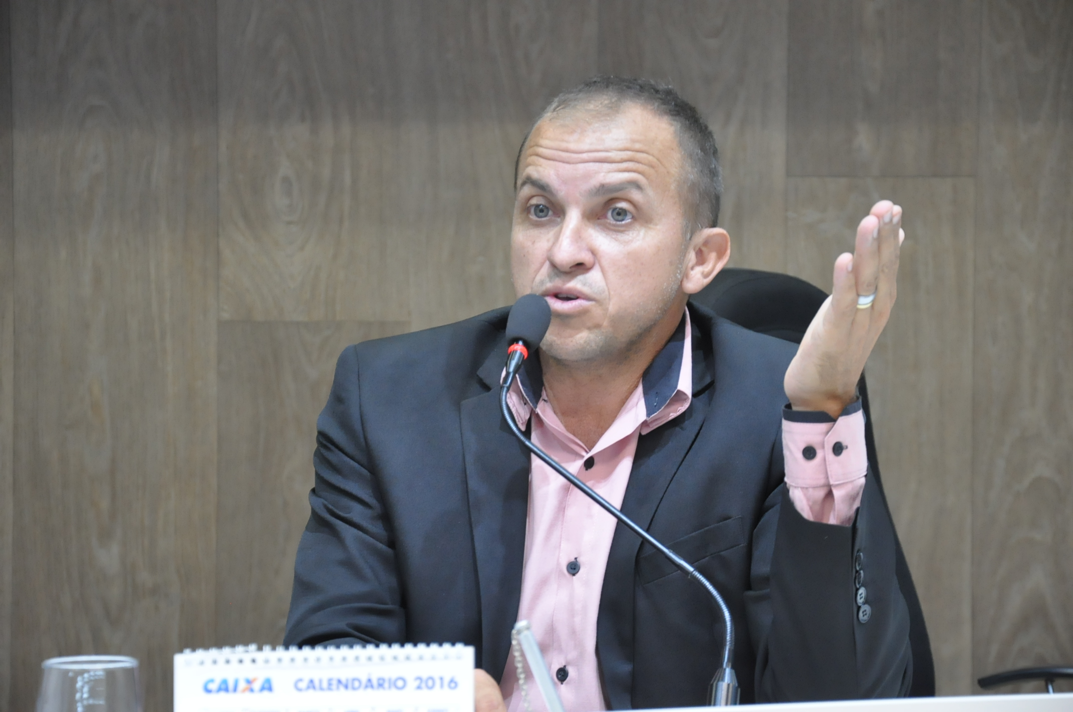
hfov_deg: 15.2
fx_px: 4019
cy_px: 356
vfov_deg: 10.1
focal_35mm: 135
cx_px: 536
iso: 2000
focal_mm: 90
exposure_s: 1/50
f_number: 5.6
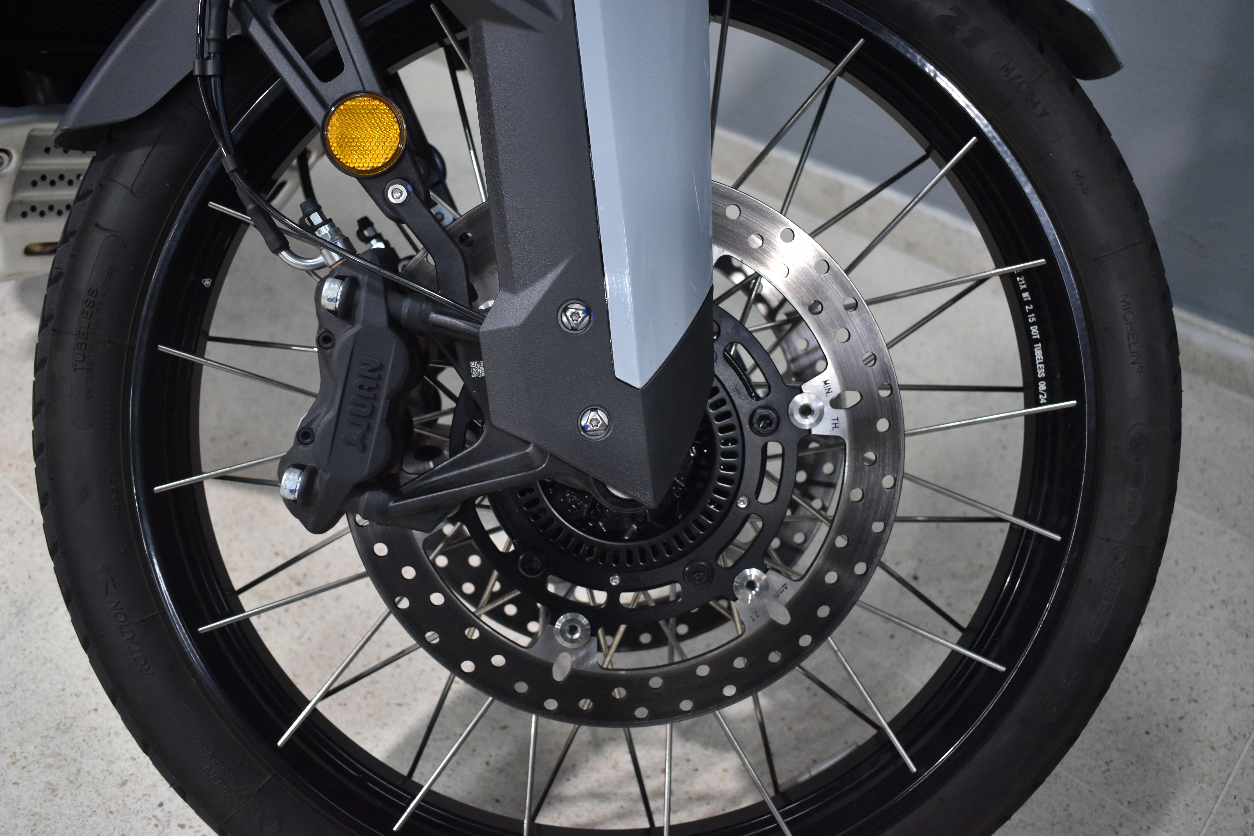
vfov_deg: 40.0
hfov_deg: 57.2
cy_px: 418
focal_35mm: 33
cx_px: 627
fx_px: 1149
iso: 800
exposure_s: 1/50
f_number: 3.8
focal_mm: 22
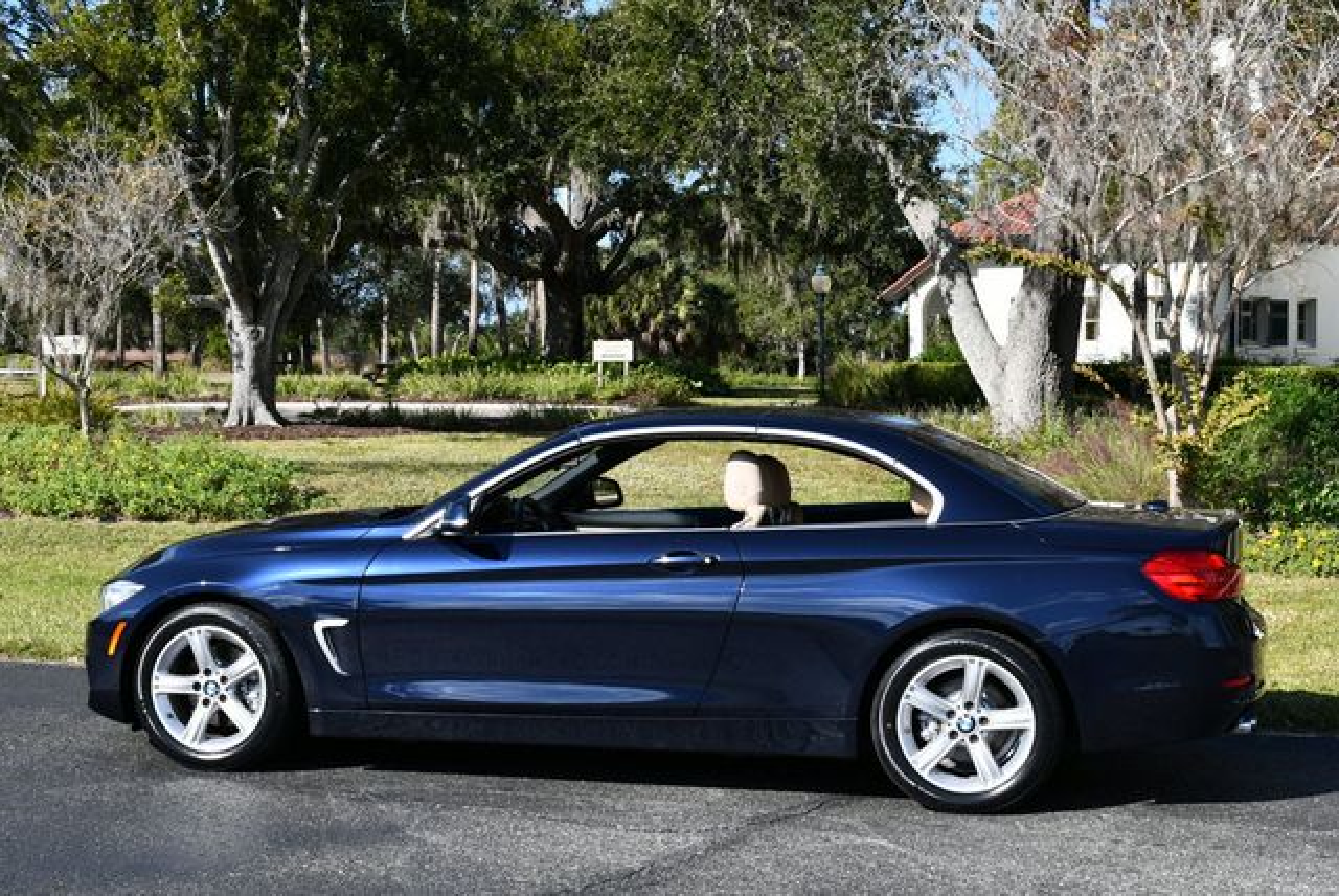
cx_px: 670
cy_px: 448
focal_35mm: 56
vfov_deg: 24.2
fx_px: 2085
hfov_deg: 35.6
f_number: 8
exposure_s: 1/250
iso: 100
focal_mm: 28
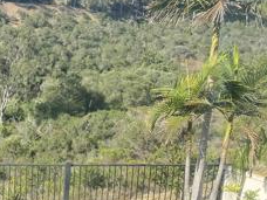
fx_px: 563
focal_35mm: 73
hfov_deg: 24.1
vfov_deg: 20.0
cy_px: 158
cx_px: -60
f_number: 1.8
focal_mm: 4.25
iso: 32
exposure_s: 1/998
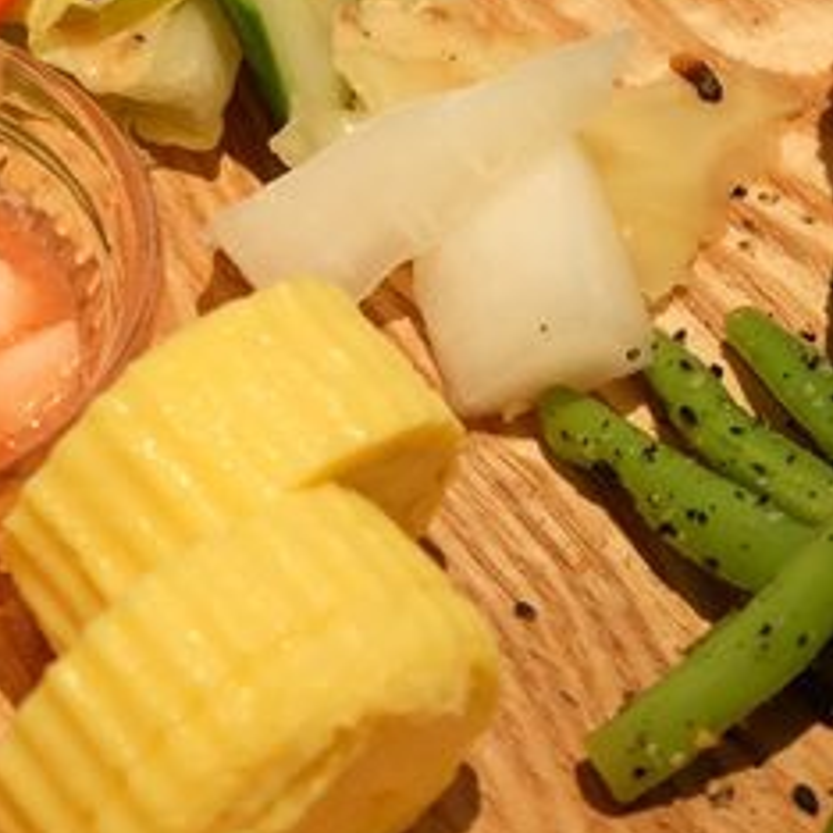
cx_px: 365
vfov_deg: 16.9
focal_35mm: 96
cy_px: -281
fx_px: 2614
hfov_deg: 18.1
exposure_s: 1/15
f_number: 6.4
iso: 800
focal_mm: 22.3
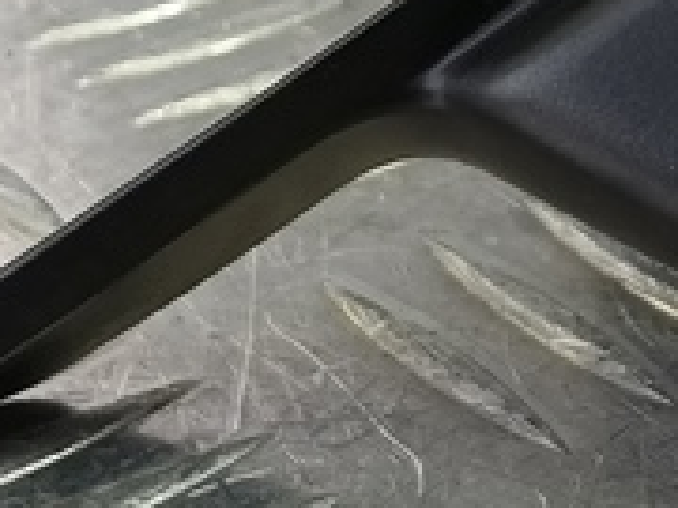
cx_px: 927
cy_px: 64
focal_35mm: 131
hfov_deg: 14.3
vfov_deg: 11.3
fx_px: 2566
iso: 150
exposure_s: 1/50
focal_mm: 4.11
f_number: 1.6
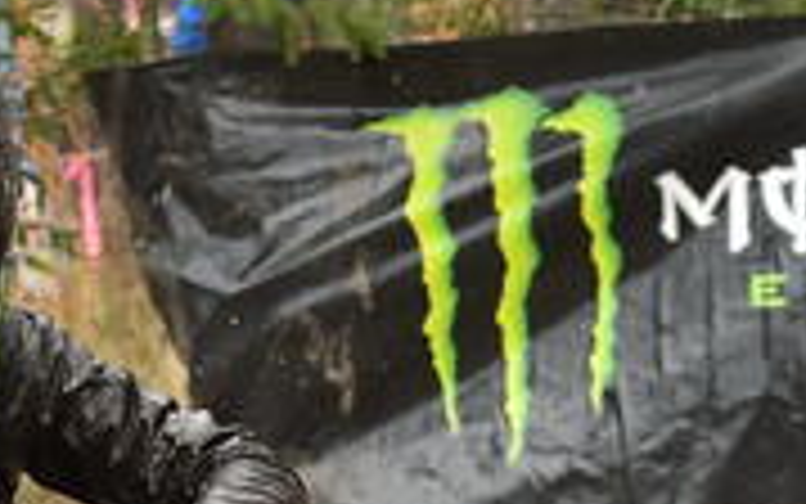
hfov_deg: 3.6
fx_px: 12810
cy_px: 958
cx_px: 349
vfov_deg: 2.2
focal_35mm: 583
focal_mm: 70
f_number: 4.5
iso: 1000
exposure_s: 1/1000
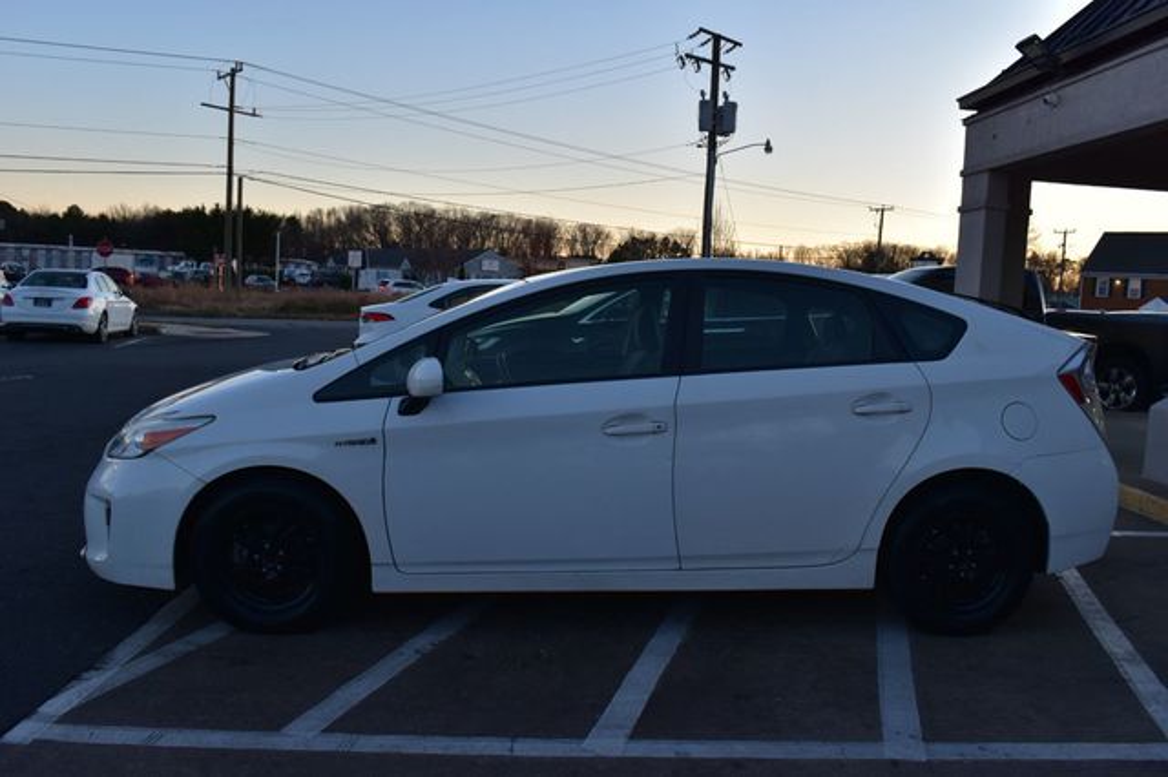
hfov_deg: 59.5
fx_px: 1021
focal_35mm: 32
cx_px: 584
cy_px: 388
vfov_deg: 41.7
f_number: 9
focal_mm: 21
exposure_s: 1/160
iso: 400
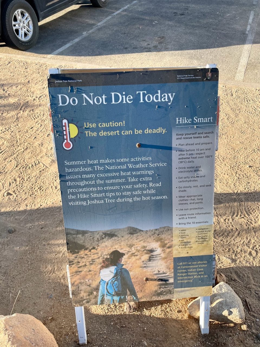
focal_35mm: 26
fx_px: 260
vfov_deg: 67.3
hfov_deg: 53.1
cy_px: 174
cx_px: 130
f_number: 1.6
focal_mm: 4.2
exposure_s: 1/769
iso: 32
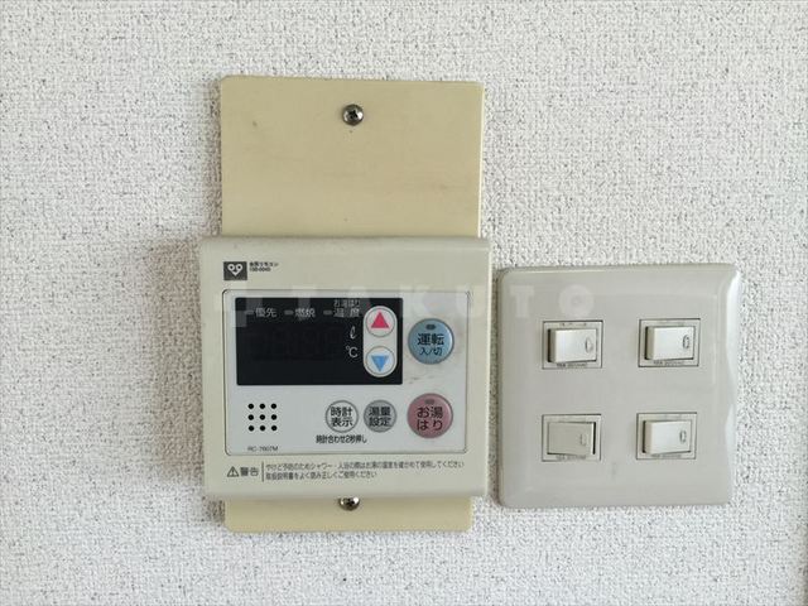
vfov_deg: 48.2
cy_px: 303
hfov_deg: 61.7
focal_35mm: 29
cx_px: 404
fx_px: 677
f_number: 2.2
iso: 50
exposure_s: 1/30
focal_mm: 4.15
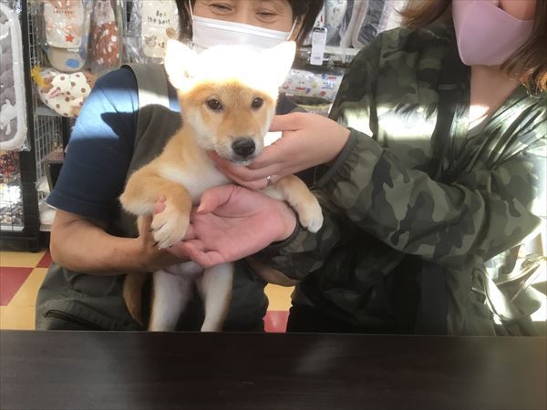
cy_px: 205
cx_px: 274
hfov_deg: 58.4
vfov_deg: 45.4
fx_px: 490
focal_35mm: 31
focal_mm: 3.3
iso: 25
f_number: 2.4
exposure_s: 1/40
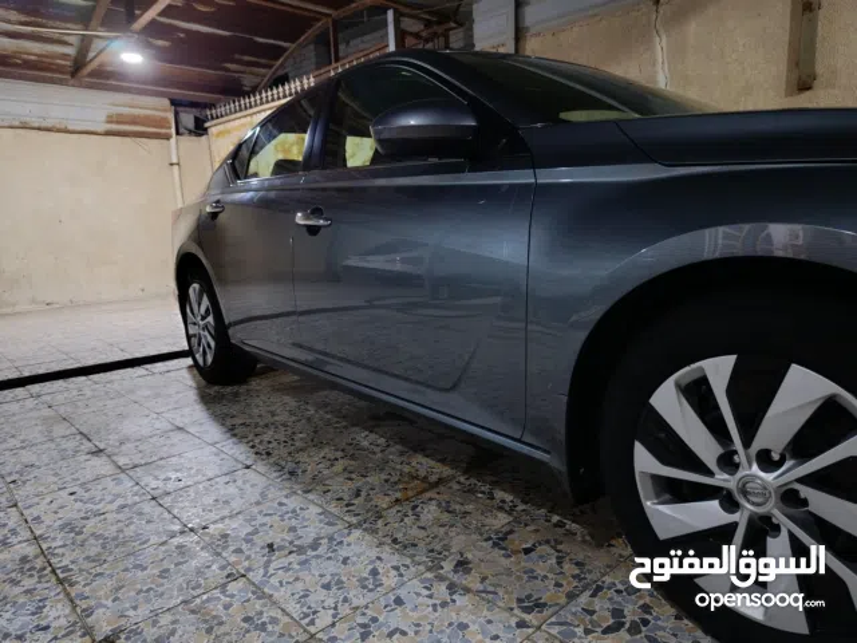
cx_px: 428
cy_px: 322
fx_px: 569
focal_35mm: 23
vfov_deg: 58.9
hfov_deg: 73.9
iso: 1439
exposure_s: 1/20
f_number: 1.65
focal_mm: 6.11
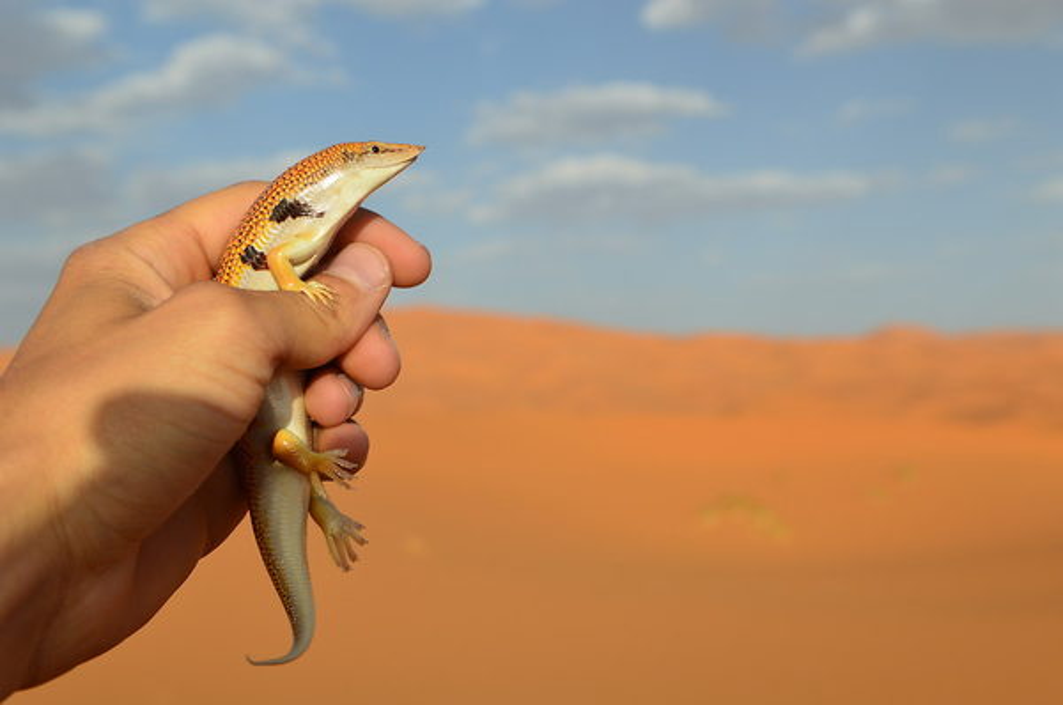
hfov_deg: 41.2
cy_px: 352
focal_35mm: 48
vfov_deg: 28.0
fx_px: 1415
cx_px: 532
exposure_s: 1/200
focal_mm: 32
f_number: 7.1
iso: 100
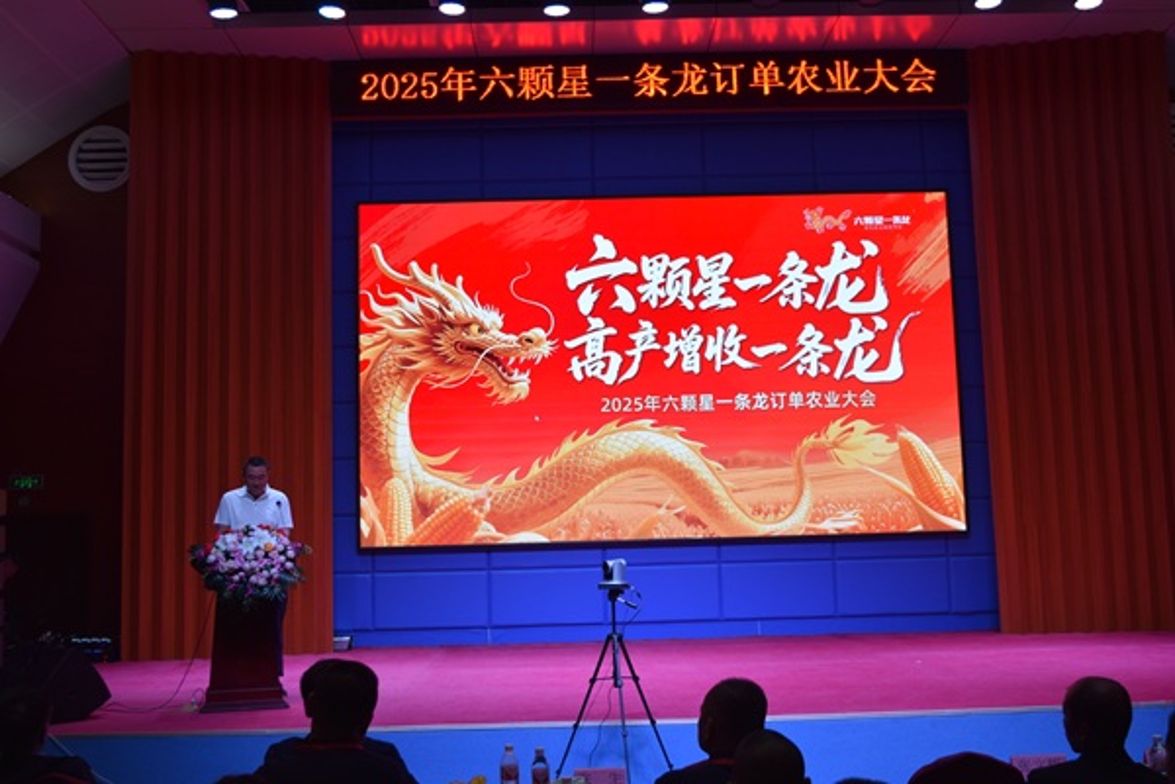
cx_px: 588
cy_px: 392
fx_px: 1273
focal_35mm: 39
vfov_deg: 34.2
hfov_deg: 49.6
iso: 400
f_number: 6.3
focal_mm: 26
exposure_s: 1/160
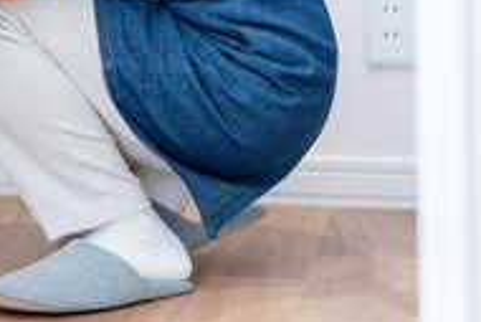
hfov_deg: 10.7
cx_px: -225
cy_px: -137
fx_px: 2474
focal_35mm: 185
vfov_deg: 7.3
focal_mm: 55
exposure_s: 1/250
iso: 800
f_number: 1.8
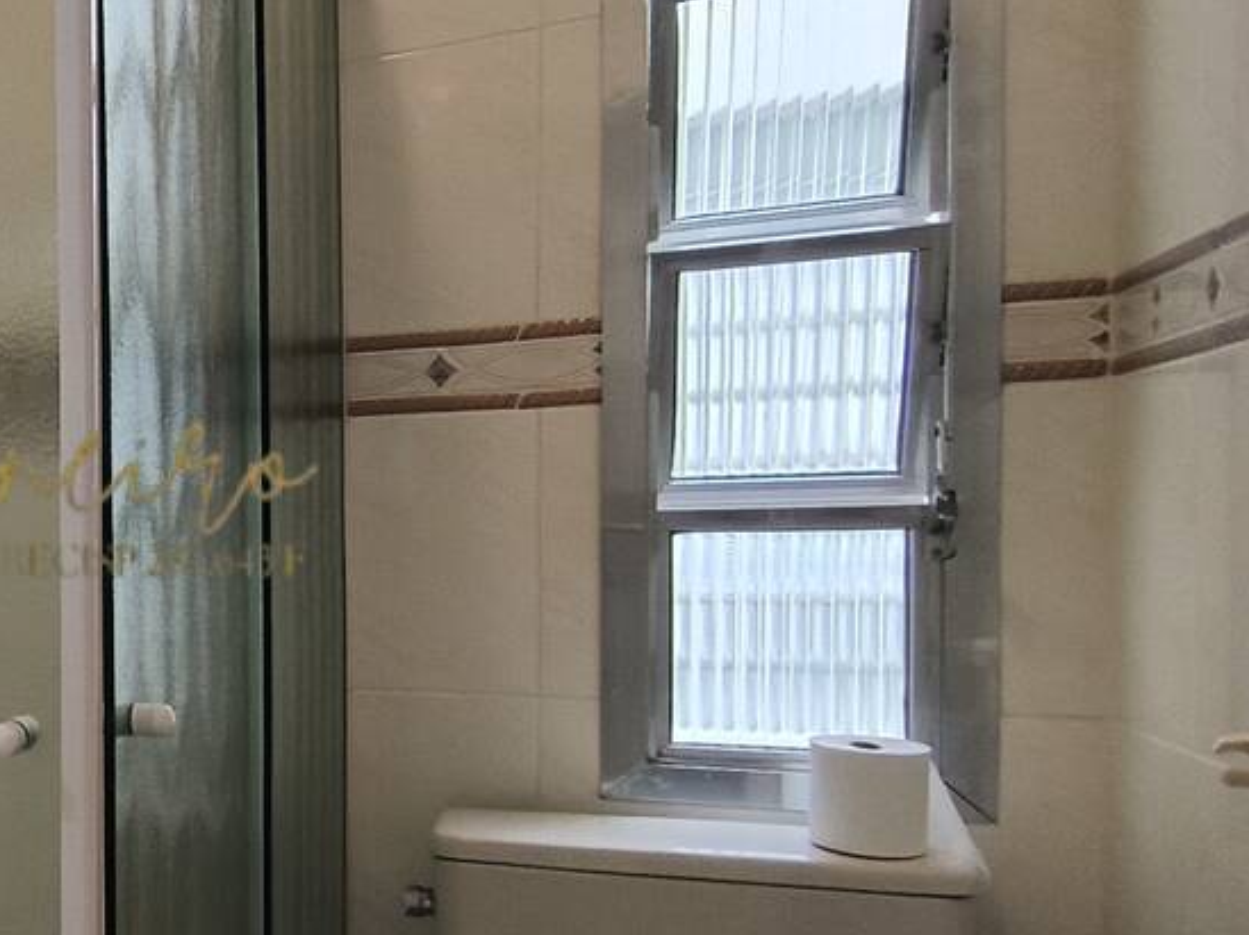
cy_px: 566
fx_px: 1514
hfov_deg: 33.2
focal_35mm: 42
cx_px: -371
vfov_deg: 34.2
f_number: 2.2
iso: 64
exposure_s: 1/60
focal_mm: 1.65
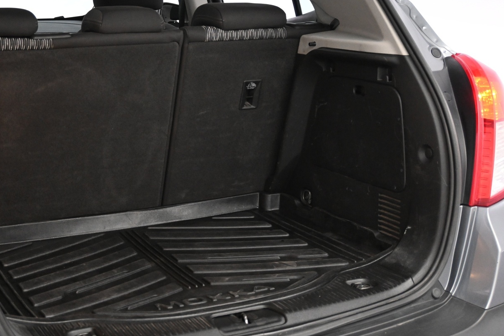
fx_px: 840
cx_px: 195
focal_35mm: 60
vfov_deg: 22.6
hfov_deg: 33.3
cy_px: 137
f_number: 4.8
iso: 2500
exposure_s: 1/50
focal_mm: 30
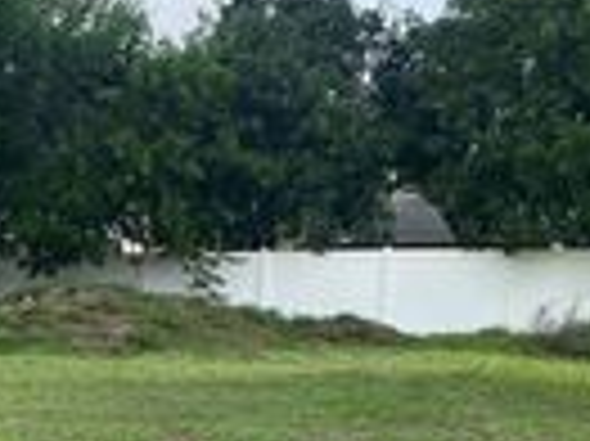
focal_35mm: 99
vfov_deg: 13.8
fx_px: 1686
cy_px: 700
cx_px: 9
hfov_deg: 19.3
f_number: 1.8
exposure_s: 1/957
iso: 32
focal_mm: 4.25
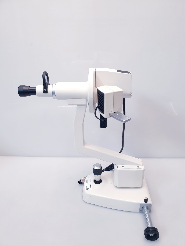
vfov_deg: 67.3
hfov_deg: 53.1
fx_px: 185
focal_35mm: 26
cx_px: 92
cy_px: 123
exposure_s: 1/50
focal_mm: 4.3
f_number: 2.4
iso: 160
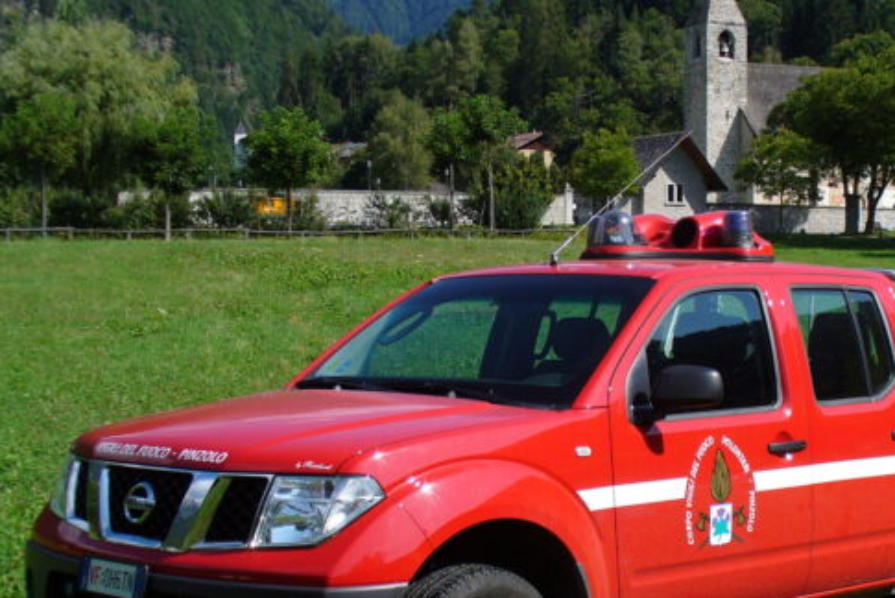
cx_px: 616
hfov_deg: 27.8
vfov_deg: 18.9
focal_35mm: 72
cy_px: 421
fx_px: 1791
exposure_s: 1/1000
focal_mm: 7
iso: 64
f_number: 2.9
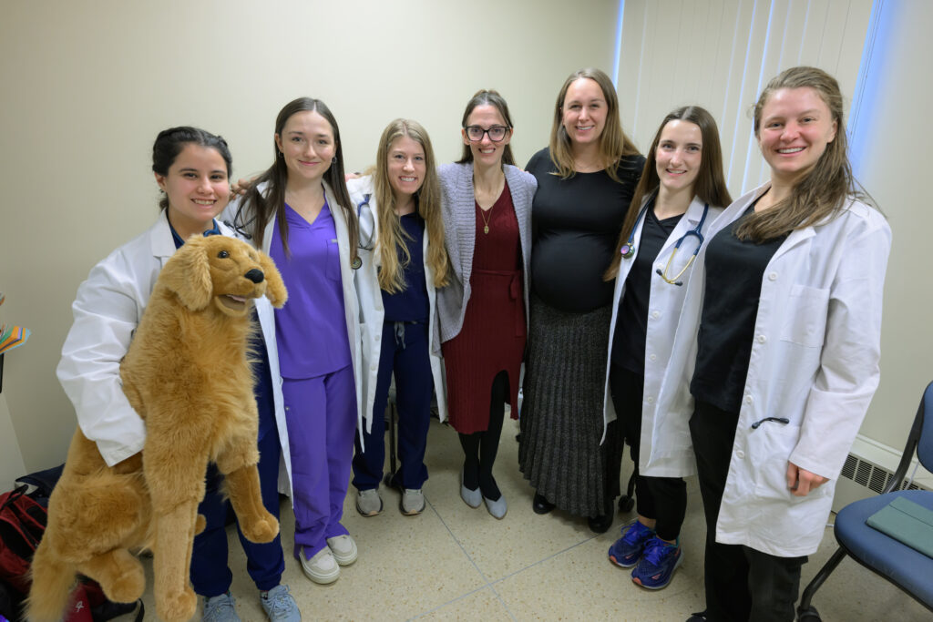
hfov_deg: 84.0
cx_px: 466
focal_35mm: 20
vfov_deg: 61.9
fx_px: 518
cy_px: 311
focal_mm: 20
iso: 1250
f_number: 4.5
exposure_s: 1/80
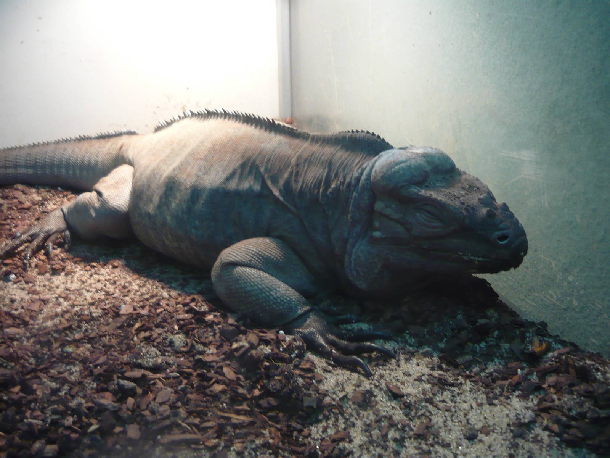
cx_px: 305
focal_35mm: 33
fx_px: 582
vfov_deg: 42.9
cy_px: 229
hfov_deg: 55.4
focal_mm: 5.5
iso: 250
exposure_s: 1/30
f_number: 2.8
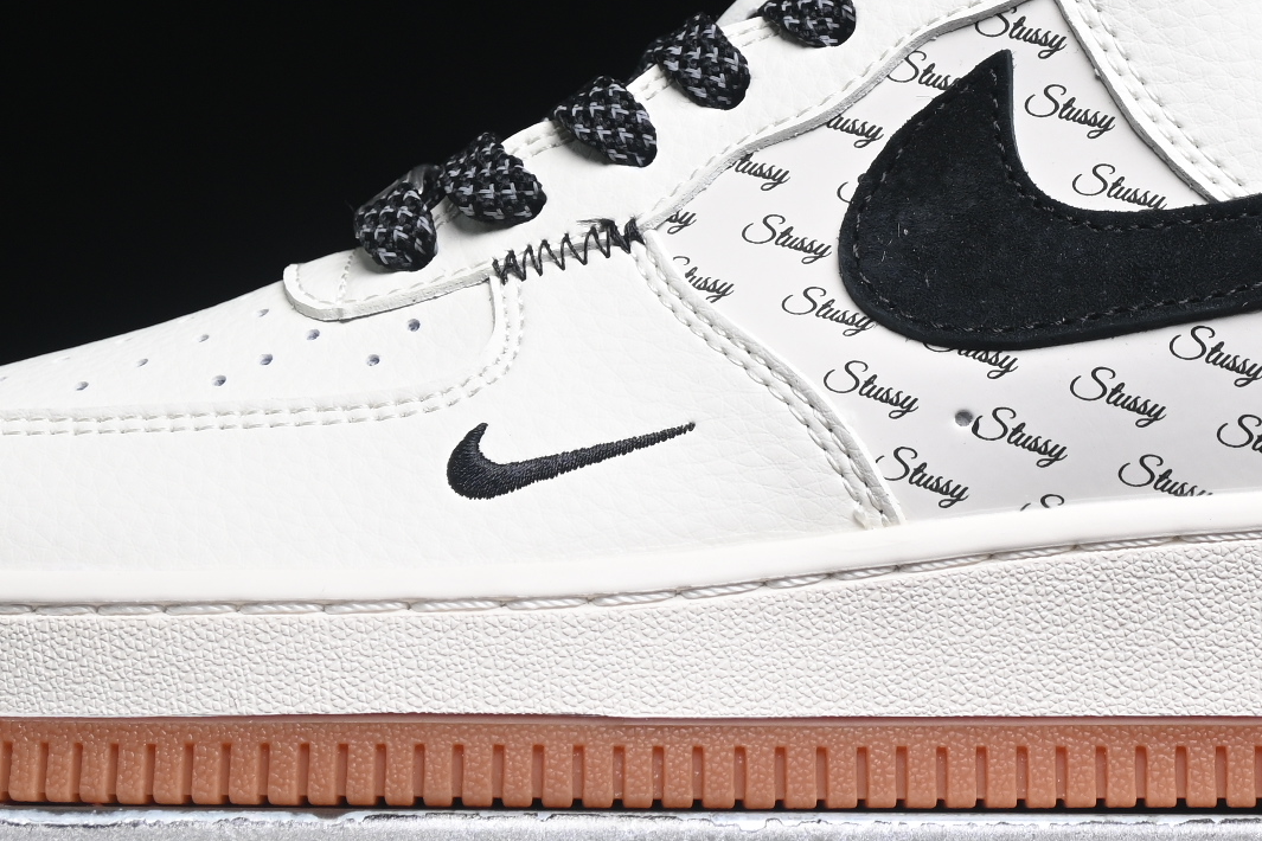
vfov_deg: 7.0
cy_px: 124
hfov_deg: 10.5
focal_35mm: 196
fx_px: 6870
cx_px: 872
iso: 160
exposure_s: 1/80
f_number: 6.3
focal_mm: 50
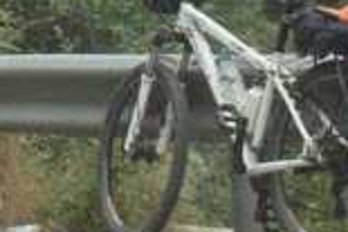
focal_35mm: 303
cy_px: -403
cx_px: -344
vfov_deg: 4.4
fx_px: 2926
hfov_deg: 6.6
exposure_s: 1/750
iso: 800
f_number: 6.1
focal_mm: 9.9
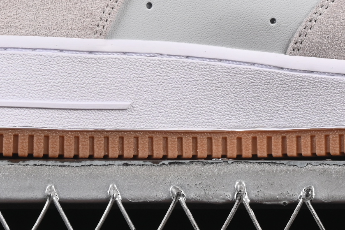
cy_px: -78
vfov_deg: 5.5
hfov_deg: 8.2
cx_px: 297
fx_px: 2386
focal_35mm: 249
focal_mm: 50
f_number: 8
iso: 160
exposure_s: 1/80
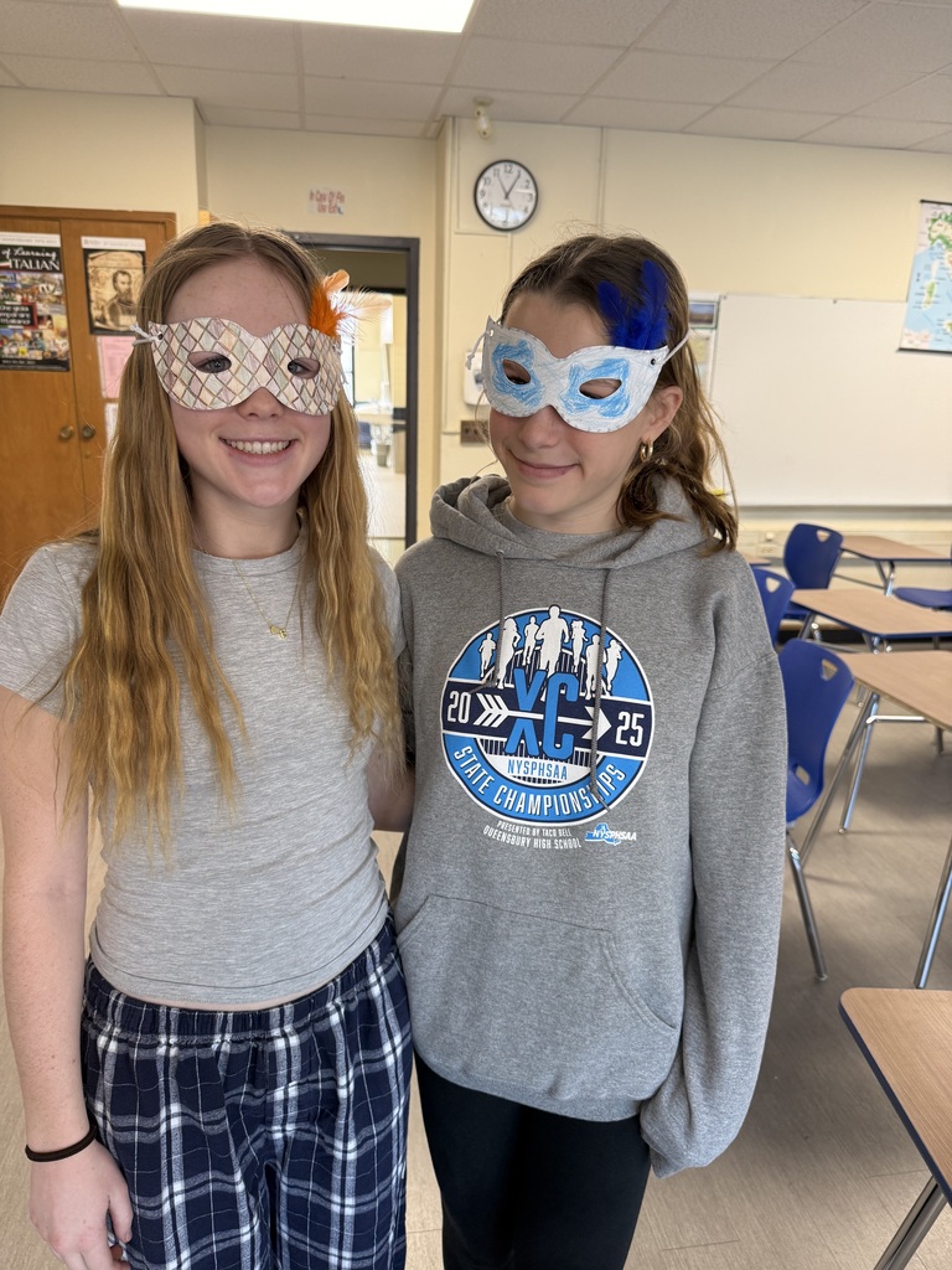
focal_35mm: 24
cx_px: 476
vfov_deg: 71.6
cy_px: 635
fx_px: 880
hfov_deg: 56.8
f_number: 1.78
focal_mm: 6.76
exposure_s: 1/60
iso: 125
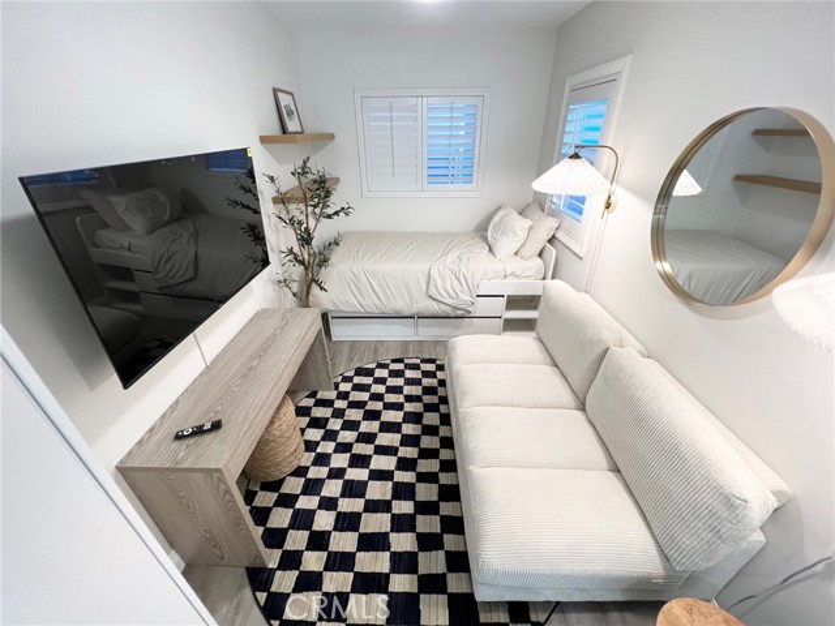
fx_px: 314
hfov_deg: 106.2
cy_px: 313
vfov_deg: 89.9
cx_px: 418
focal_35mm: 13
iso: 125
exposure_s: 1/60
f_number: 1.8
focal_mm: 1.57
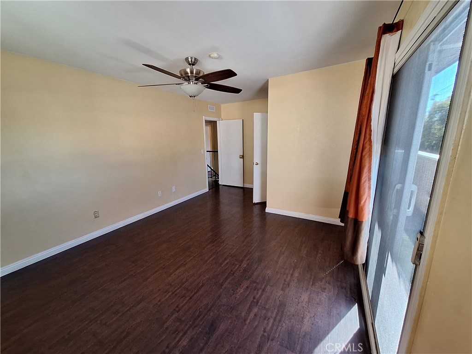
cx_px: 236
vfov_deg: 89.9
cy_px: 177
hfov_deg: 106.2
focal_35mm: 13
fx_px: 177
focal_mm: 1.74
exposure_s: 1/50
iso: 160
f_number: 2.2
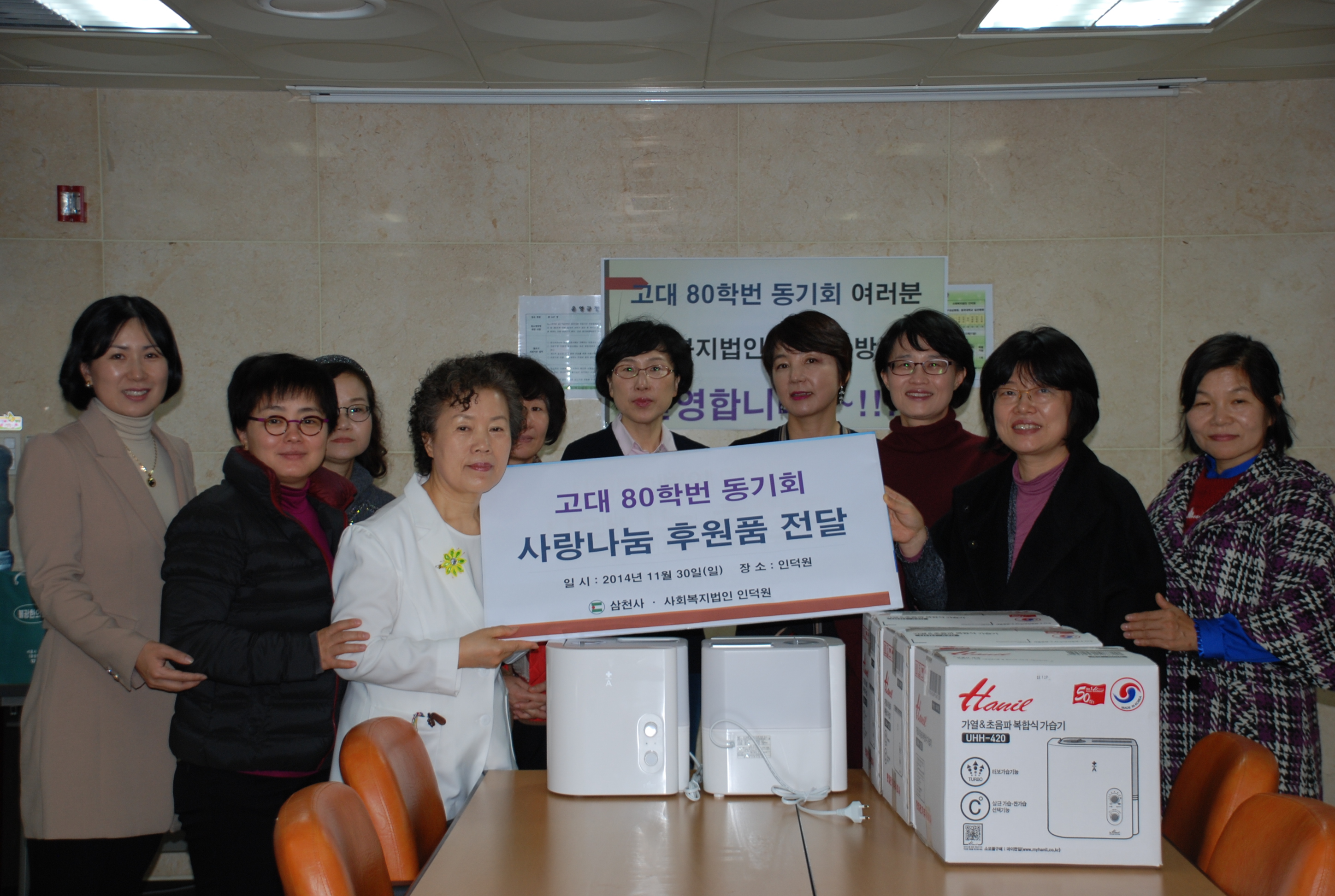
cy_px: 448
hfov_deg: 35.0
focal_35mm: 57
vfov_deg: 23.9
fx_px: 2118
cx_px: 668
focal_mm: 38
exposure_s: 1/60
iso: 200
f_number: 4.5
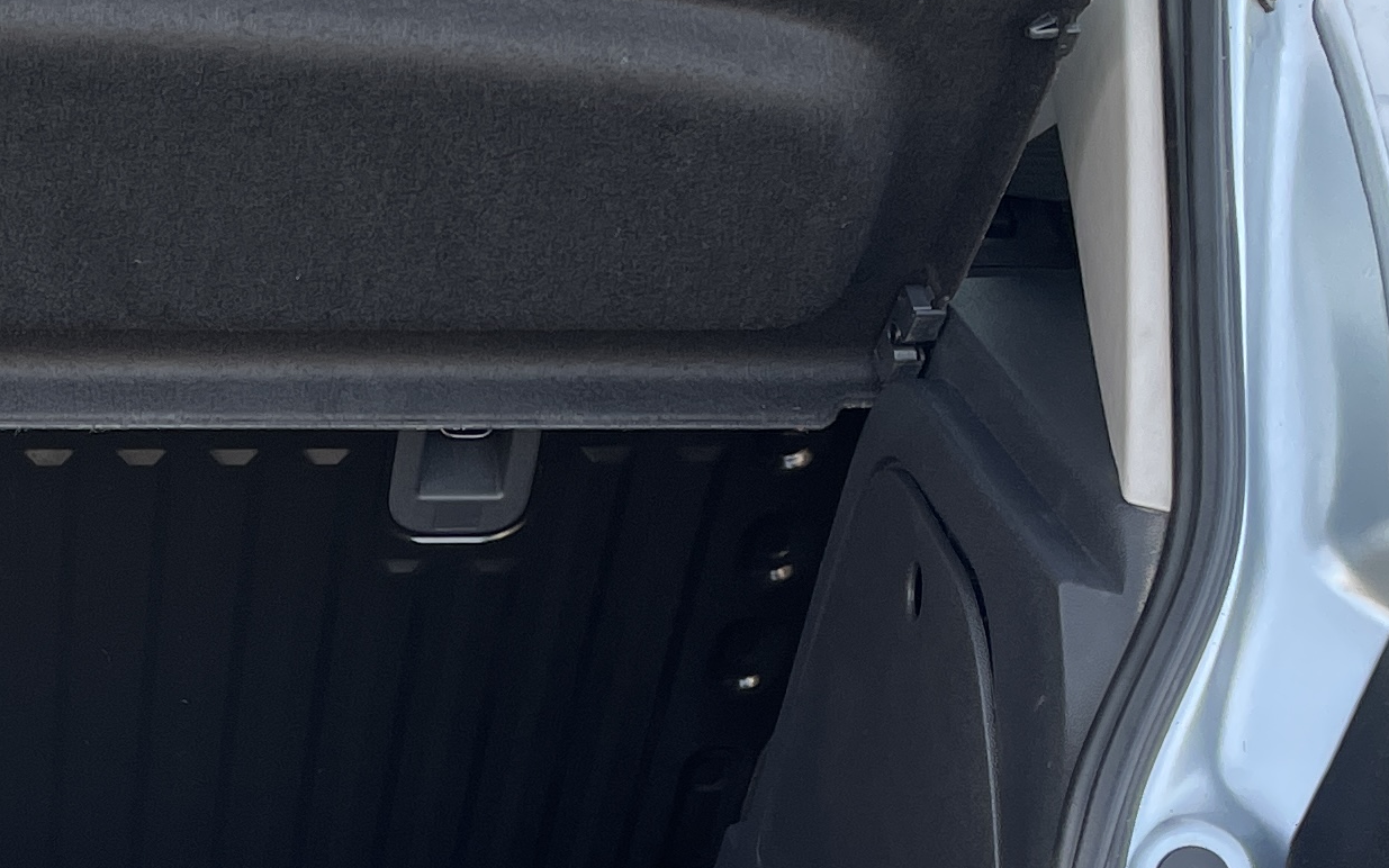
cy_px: 1056
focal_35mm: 90
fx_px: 3407
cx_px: -73
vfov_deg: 14.1
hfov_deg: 22.0
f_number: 1.6
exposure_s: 1/121
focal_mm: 4.2
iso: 40
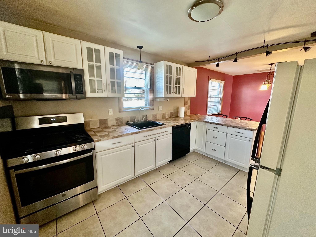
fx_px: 128
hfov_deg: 102.1
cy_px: 118
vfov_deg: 85.7
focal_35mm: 14
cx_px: 158
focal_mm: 2.22
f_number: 2.2
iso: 320
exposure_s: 1/60
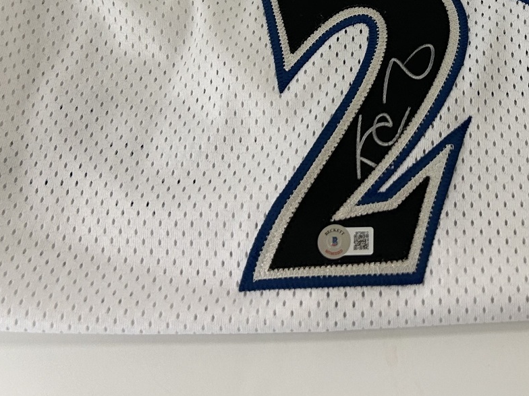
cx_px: 449
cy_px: -66
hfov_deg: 28.9
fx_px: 993
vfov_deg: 21.2
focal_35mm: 65
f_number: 1.5
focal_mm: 5.7
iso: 100
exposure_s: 1/60
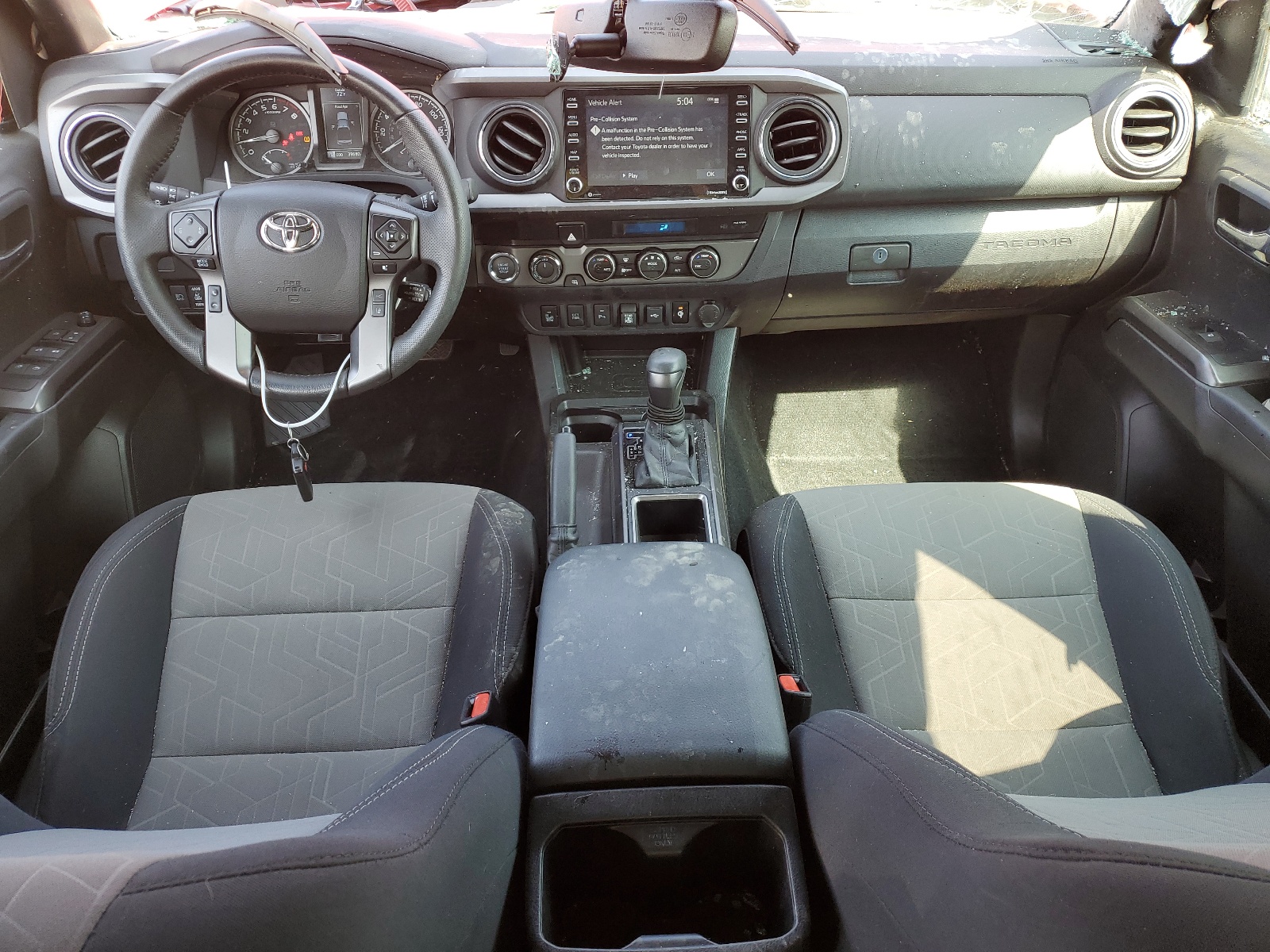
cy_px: 476
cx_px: 635
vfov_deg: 53.1
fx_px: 954
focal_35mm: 26
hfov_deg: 67.3
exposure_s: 1/123
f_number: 1.5
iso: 50
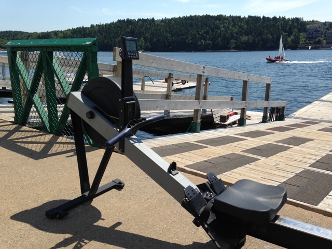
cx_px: 166
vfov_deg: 42.9
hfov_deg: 55.4
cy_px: 124
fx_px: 317
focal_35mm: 33
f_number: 2.4
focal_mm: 4.12
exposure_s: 1/1938
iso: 50
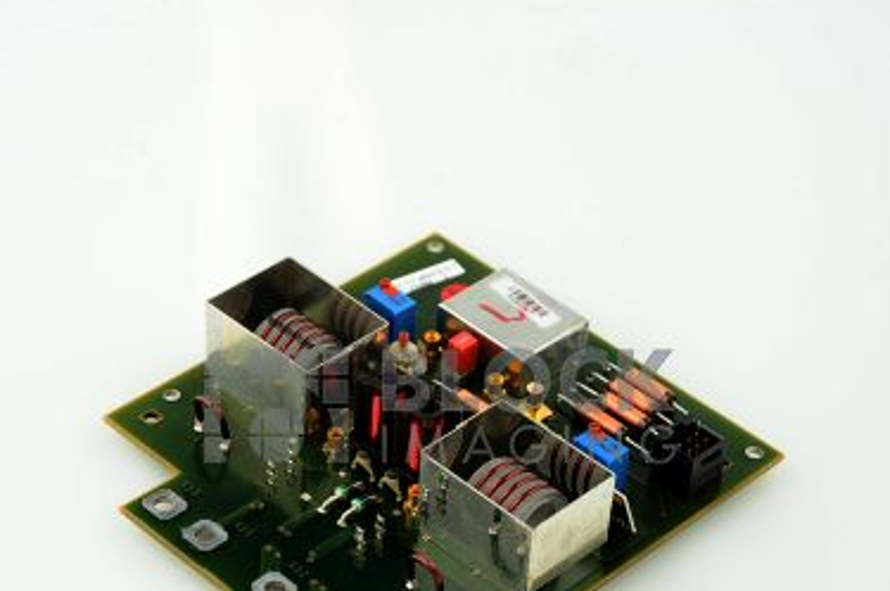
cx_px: 441
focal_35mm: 120
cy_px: 407
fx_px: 2963
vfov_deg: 11.4
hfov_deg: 17.1
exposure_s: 1/100
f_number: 8
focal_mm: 75
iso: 800
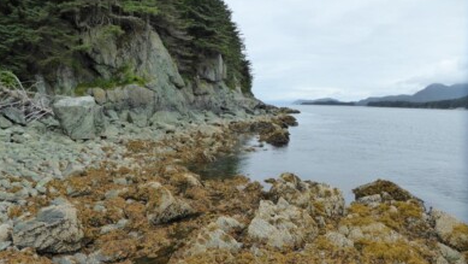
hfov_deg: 67.9
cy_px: 139
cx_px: 235
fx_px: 348
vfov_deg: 41.5
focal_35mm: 28
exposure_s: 1/800
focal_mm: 4.3
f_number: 3.5
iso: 200
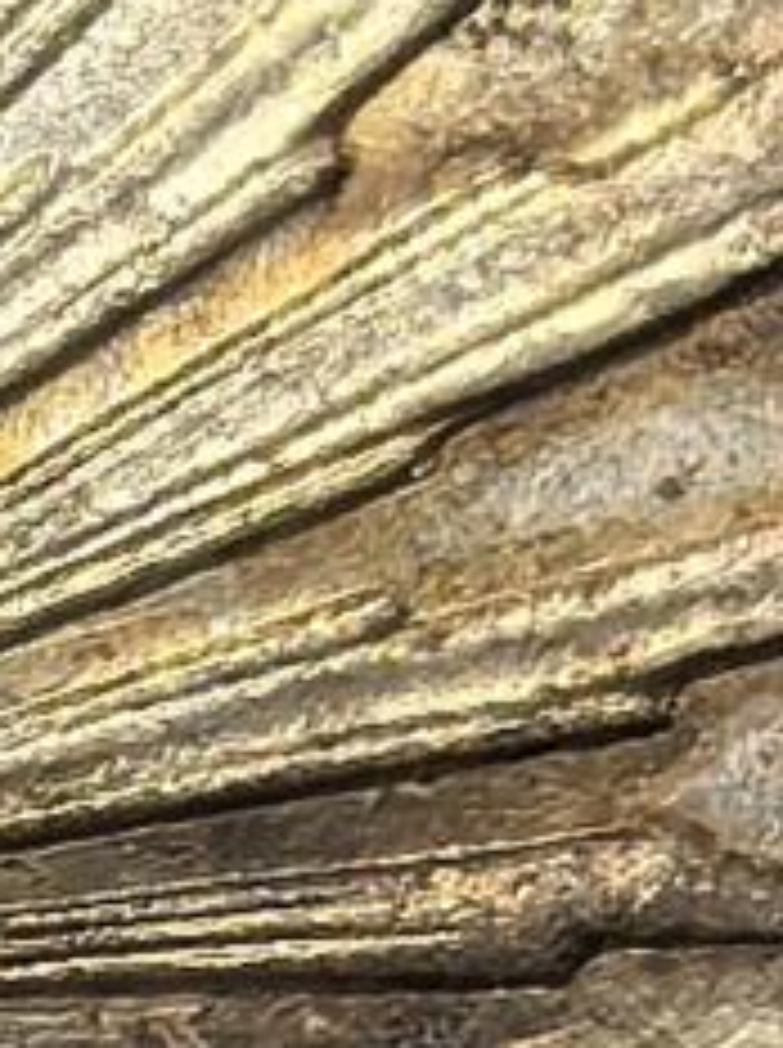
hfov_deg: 3.5
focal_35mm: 418
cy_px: 1070
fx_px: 12641
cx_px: -999
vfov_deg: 4.7
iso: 160
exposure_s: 1/100
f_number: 2
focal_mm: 6.98
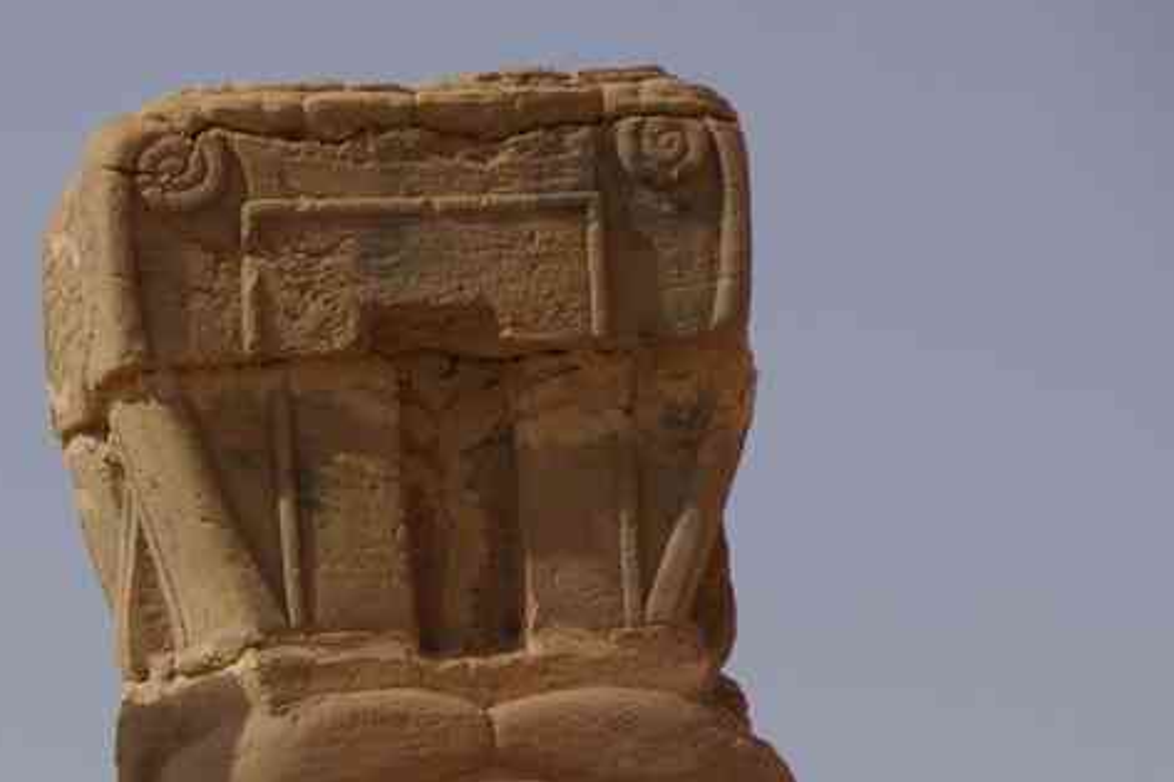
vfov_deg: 3.6
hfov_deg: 5.4
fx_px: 12420
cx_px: -45
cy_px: 700
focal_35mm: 381
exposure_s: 1/180
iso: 100
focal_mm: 119.9
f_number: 9.5
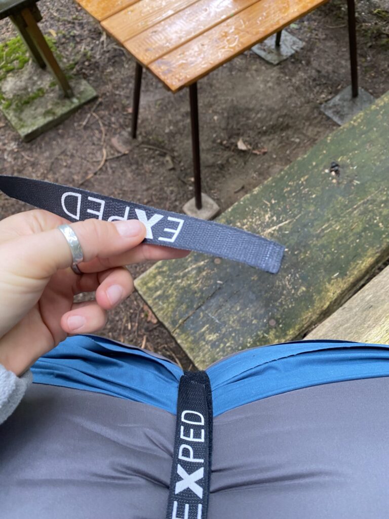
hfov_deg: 53.1
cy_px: 260
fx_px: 390
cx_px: 194
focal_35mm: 26
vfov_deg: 67.3
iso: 125
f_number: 1.8
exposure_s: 1/63
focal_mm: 4.25
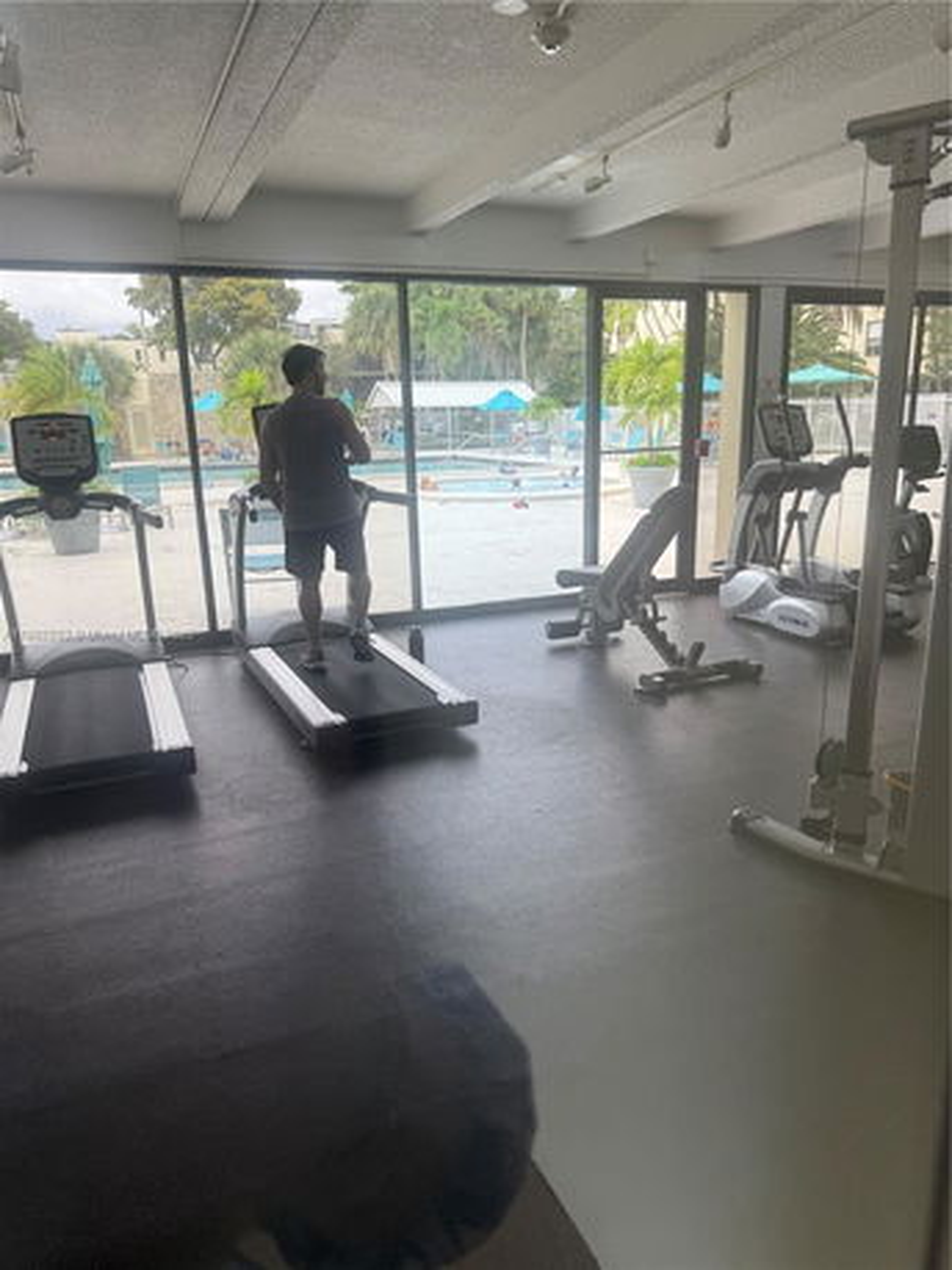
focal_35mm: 24
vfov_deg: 71.6
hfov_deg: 56.8
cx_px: 476
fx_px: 880
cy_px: 635
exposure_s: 1/265
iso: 80
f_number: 1.78
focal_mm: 6.76
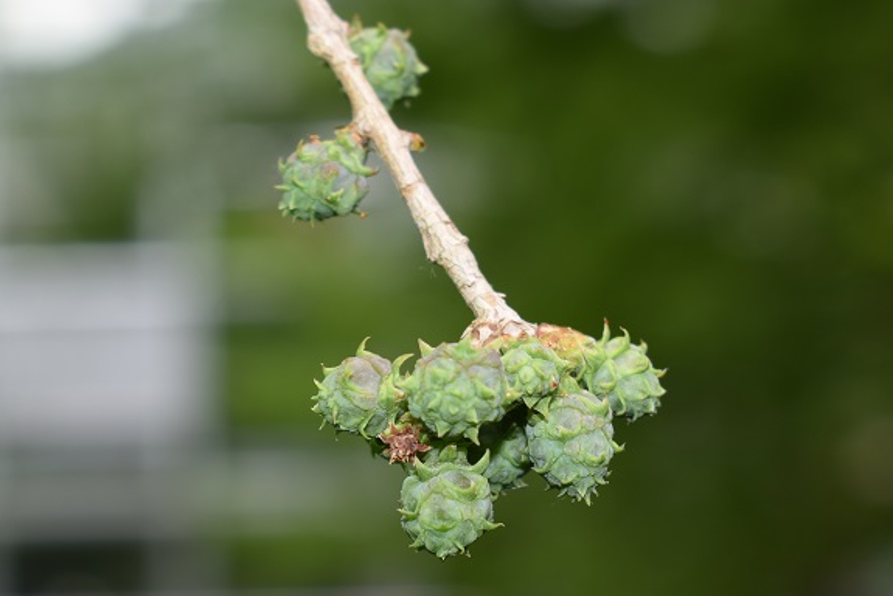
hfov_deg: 16.8
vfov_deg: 11.2
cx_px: 489
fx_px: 3028
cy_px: 374
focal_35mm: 122
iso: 100
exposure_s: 1/60
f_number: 8
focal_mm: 52
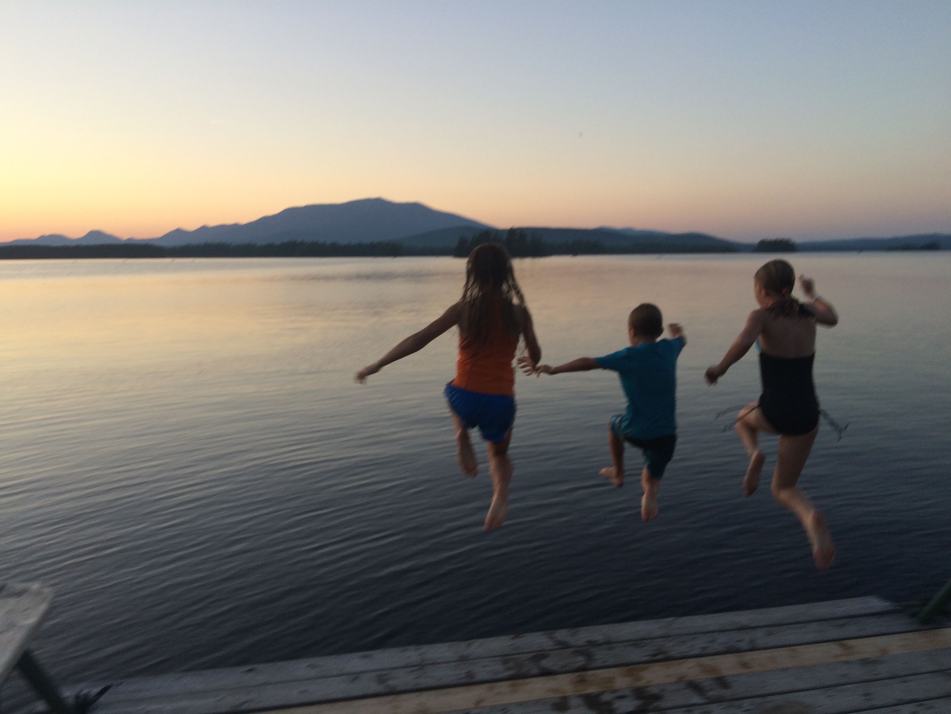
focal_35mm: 29
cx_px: 476
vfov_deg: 48.2
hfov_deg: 61.7
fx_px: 797
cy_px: 357
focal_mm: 4.15
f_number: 2.2
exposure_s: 1/165
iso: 32
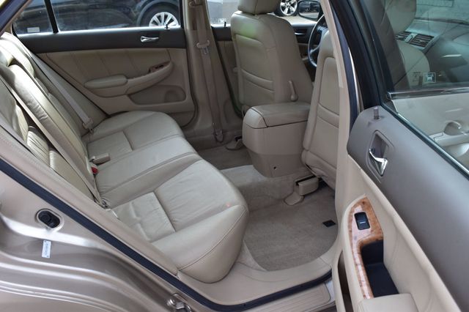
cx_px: 234
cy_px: 156
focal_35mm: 32
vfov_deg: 41.7
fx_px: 410
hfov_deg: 59.5
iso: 400
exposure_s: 1/100
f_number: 9
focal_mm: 21
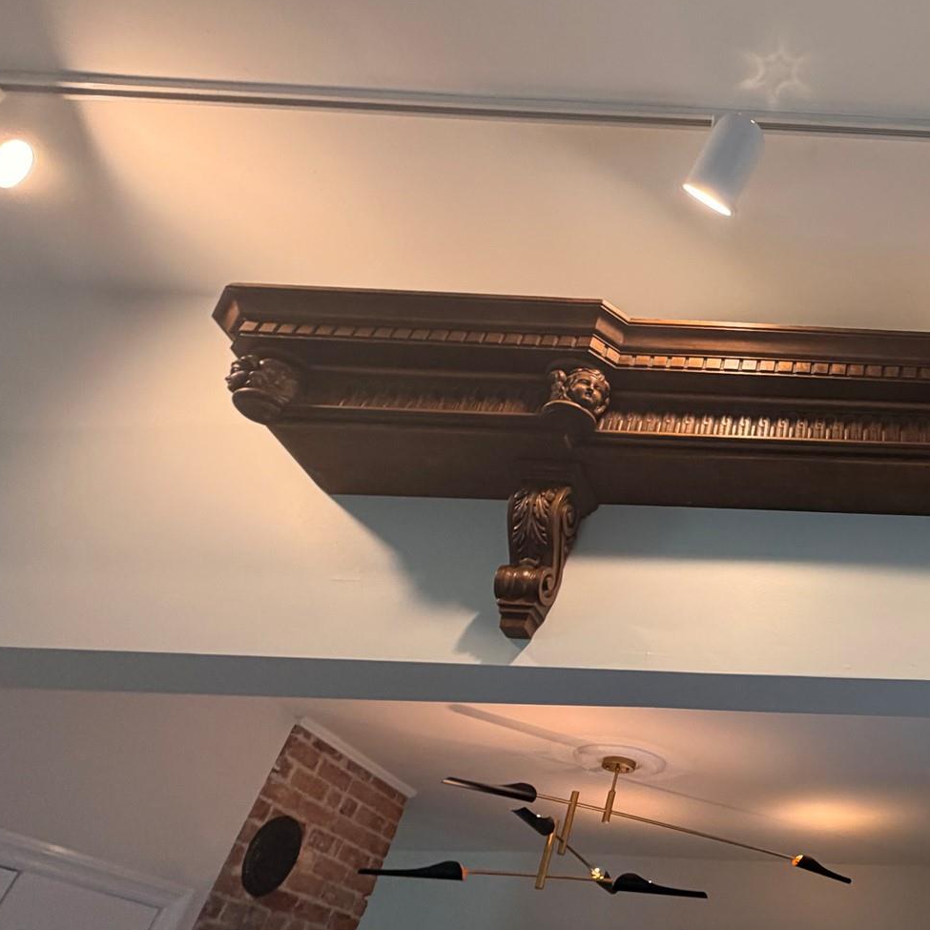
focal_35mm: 26
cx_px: 887
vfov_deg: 60.8
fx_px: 790
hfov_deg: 51.4
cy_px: 509
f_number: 2.2
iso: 160
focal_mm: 2.22
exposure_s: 1/60
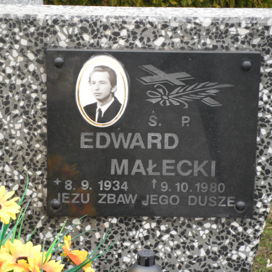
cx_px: 139
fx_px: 1138
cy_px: 136
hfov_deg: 13.6
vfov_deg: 13.6
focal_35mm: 128
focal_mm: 19.6
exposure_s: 1/45
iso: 120
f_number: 5
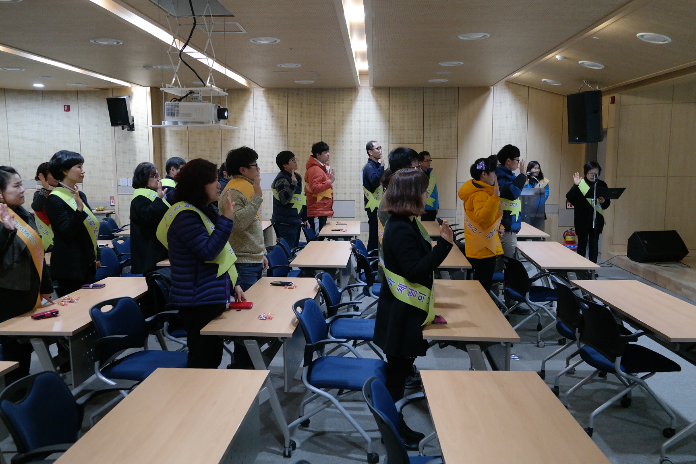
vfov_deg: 43.6
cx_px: 348
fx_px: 580
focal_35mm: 30
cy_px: 232
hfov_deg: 61.9
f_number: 3.5
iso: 800
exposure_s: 1/40
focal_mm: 20
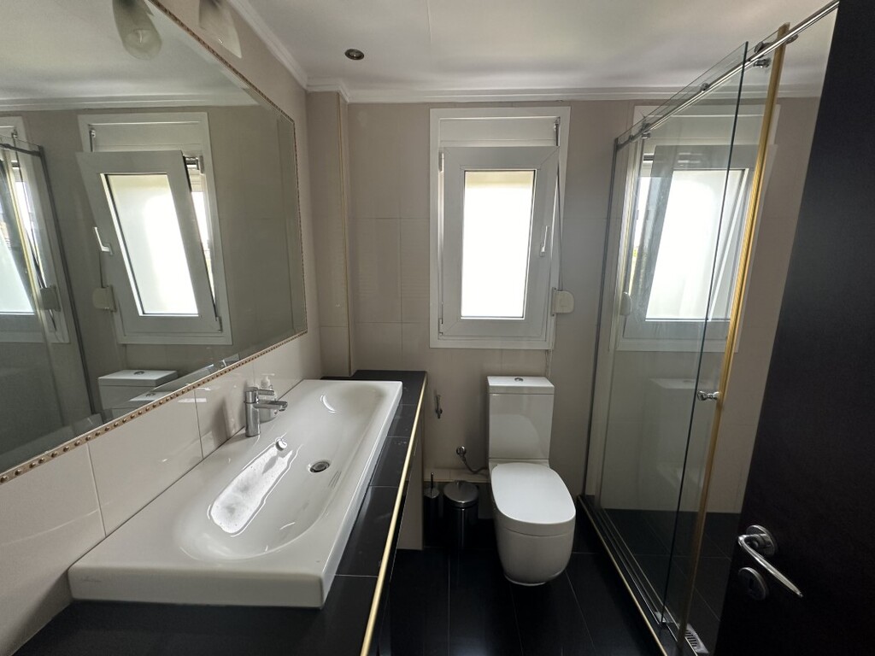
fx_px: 354
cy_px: 328
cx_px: 438
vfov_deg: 85.7
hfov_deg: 102.1
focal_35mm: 14
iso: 160
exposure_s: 1/50
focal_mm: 2.22
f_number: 2.2
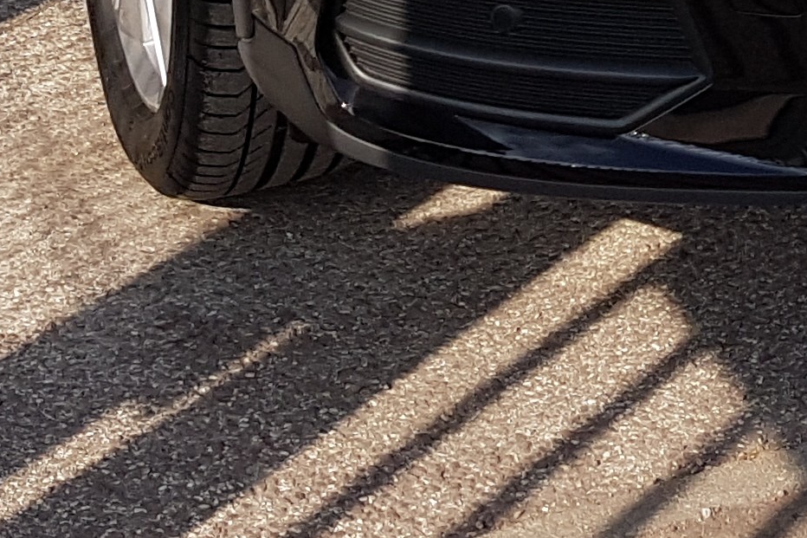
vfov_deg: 10.2
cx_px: 929
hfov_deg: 16.8
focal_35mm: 117
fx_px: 2622
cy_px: -750
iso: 40
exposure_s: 1/1744
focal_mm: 4.2
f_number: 1.7
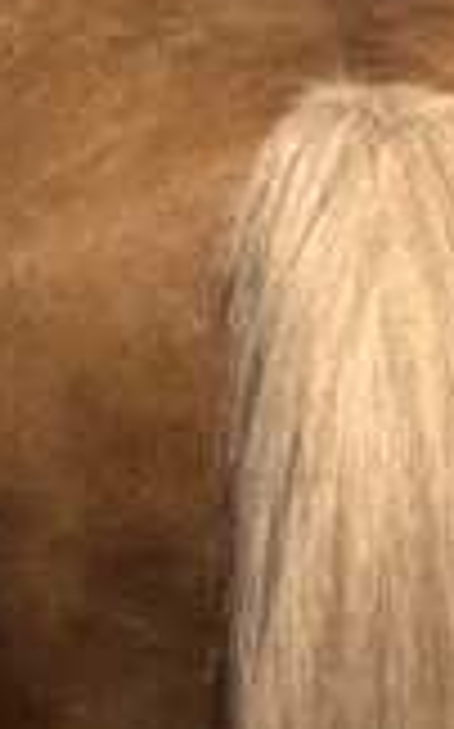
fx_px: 6366
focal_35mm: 321
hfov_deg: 4.0
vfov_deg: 6.5
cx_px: 1128
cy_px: 216
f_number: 1.78
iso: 80
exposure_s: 1/10526
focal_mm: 6.76
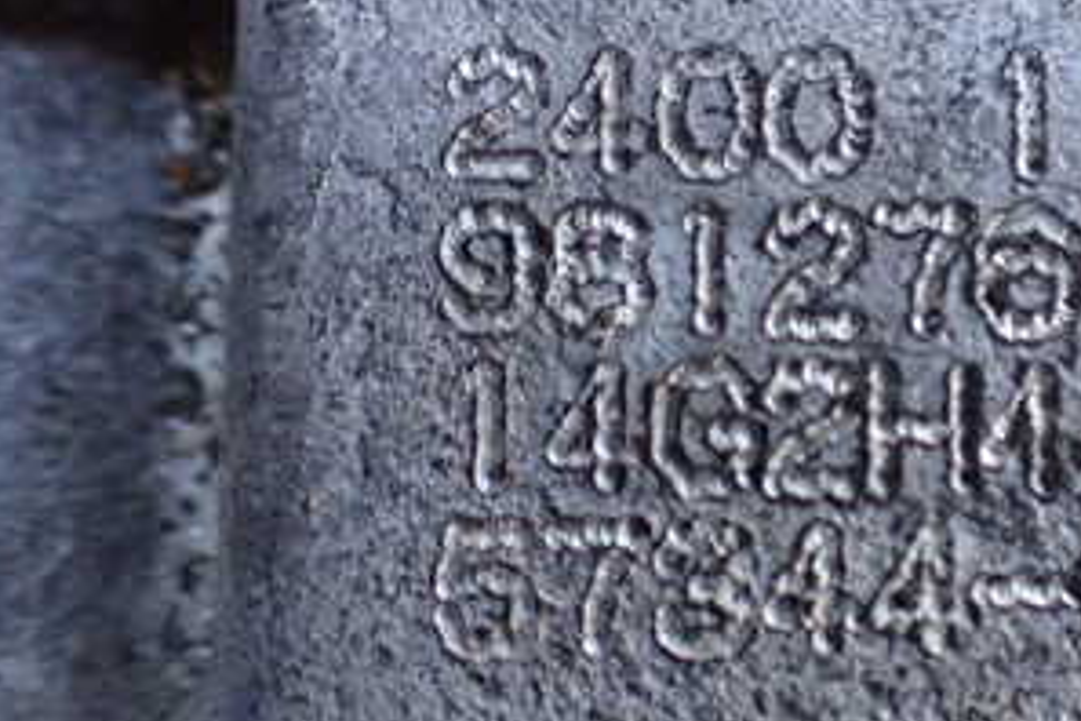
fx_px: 1892
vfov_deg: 21.6
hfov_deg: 30.7
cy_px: 375
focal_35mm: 63
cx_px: 932
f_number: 2.3
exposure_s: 1/125
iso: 500
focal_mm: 5.4
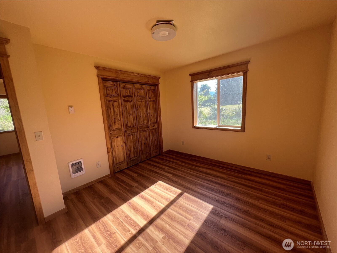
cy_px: 126
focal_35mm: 13
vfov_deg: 89.9
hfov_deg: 106.2
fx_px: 127
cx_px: 168
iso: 32
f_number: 1.8
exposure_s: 1/99
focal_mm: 1.57
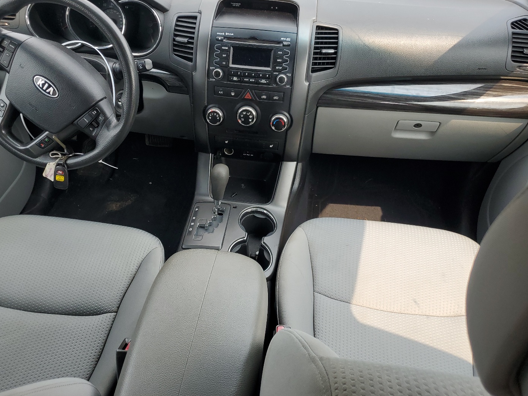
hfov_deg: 60.0
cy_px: 192
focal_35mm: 30
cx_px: 261
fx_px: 458
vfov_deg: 46.8
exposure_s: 1/435
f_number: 1.5
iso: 50
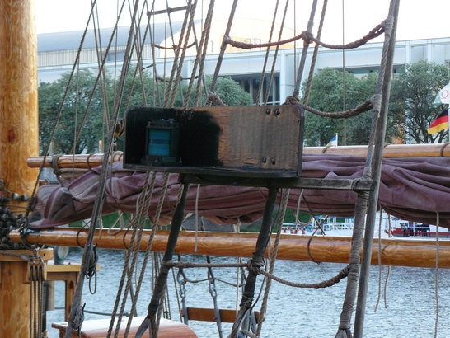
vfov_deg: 13.2
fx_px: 1457
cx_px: 239
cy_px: 172
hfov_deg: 17.6
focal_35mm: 112
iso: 200
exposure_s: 1/80
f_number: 3.2
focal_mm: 16.9
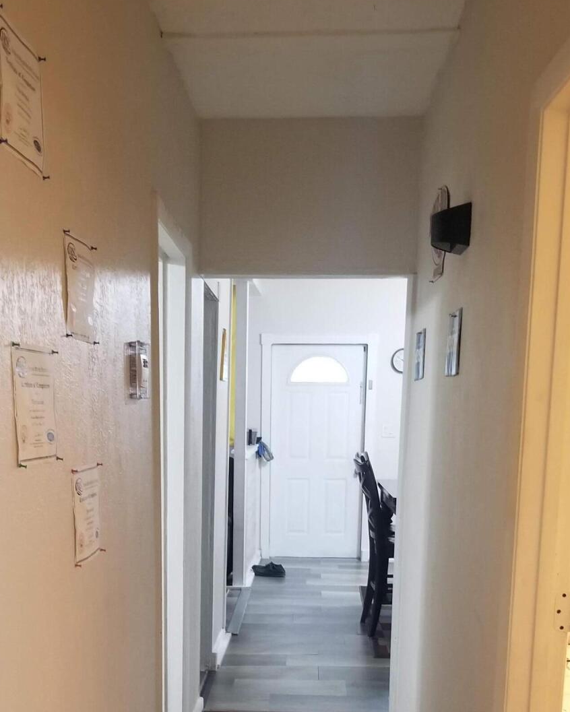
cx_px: 236
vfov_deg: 37.2
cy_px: 588
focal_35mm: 48
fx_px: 1012
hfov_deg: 31.4
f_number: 1.7
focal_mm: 4.3
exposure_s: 1/20
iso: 250
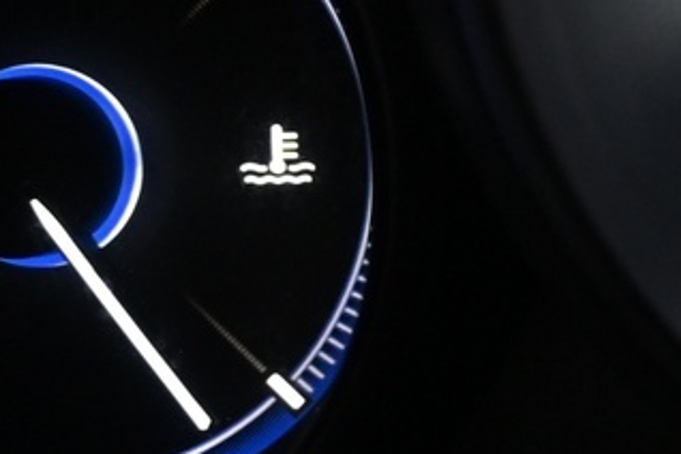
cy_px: 71
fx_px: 3178
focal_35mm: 168
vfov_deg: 8.2
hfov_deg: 11.2
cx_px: 1336
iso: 900
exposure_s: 1/40
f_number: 4
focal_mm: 22
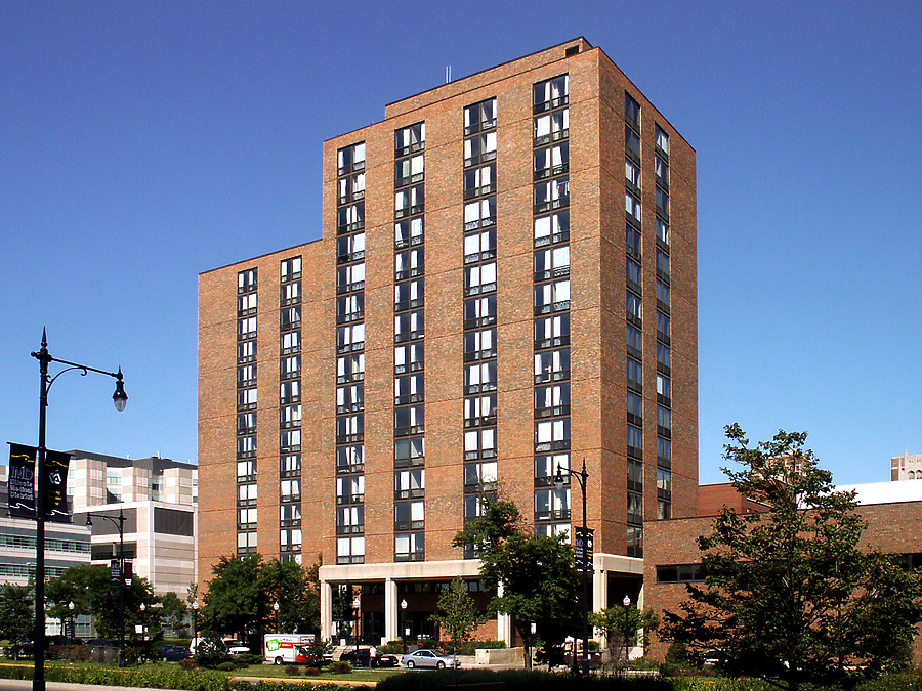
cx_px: 461
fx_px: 932
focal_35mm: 35
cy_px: 346
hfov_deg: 52.6
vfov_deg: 40.7
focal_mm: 7.2
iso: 64
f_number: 6.7
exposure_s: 1/350
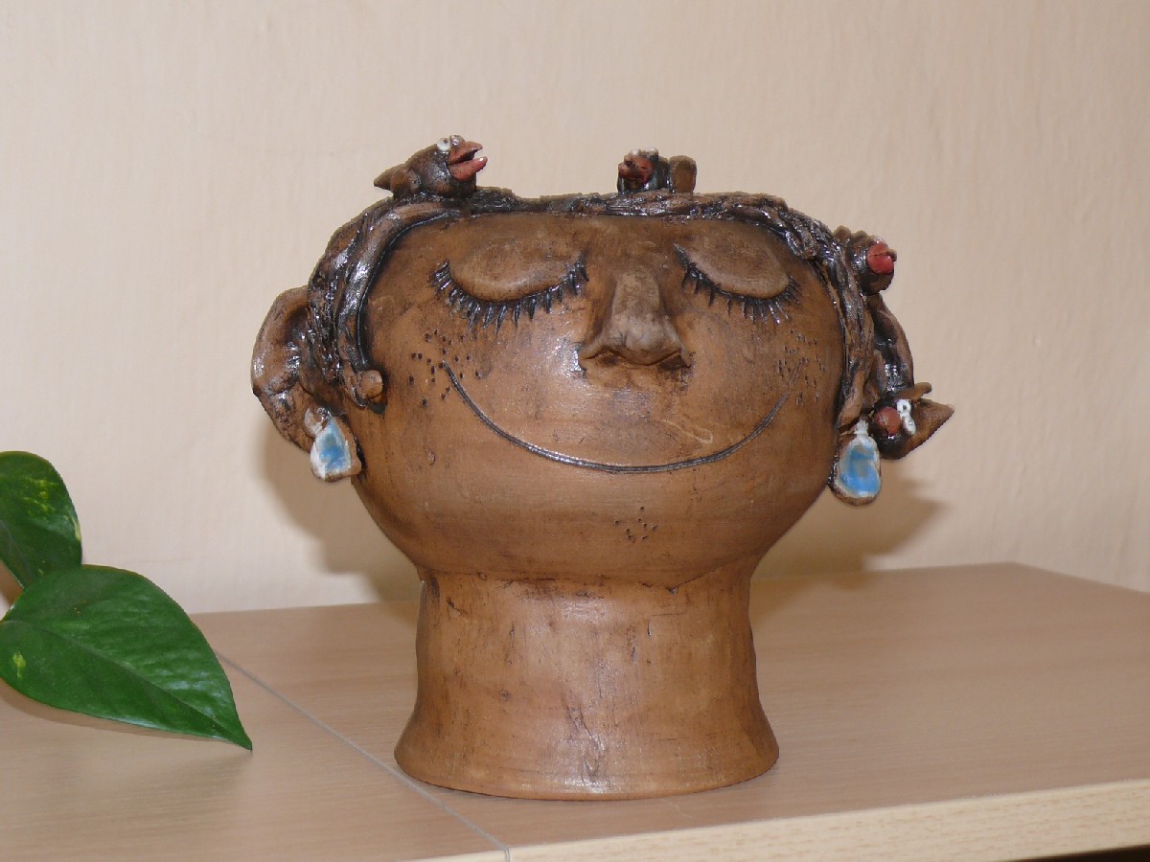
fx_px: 2458
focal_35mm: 74
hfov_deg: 26.3
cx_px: 575
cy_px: 431
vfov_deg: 19.9
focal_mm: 11.1
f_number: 3.2
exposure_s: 1/30
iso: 100
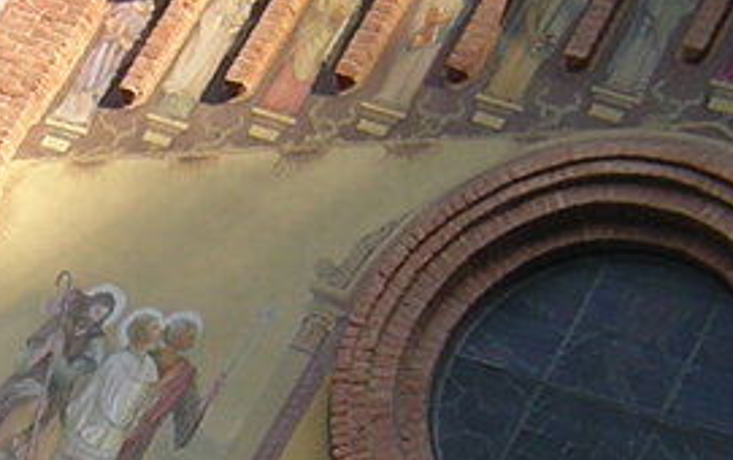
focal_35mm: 135
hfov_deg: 15.4
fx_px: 2700
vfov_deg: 9.7
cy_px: 333
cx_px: 141
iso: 100
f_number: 2.6
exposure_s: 1/334
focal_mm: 4.7
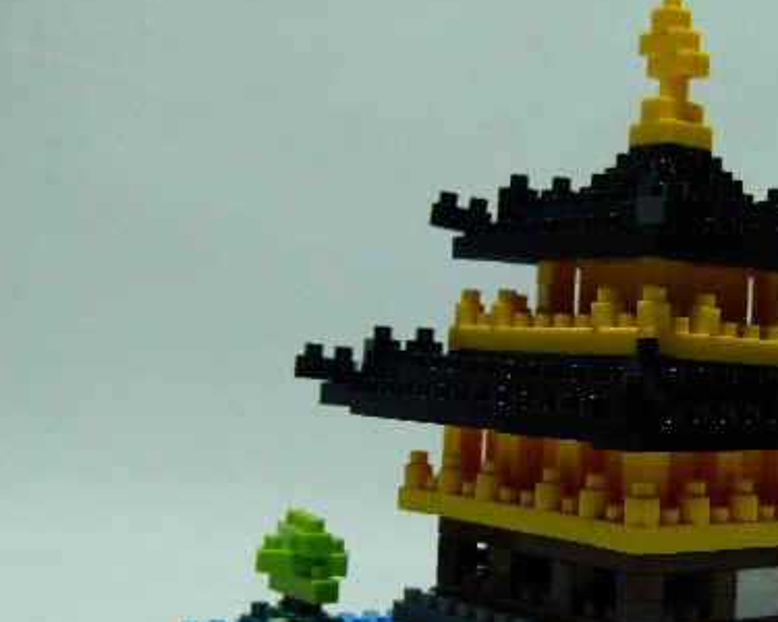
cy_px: 417
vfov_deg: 23.4
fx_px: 1497
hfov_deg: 28.3
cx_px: 660
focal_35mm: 65
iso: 200
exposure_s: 1/60
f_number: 3.1
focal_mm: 7.1
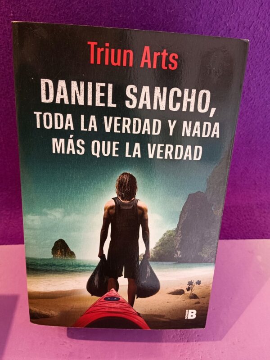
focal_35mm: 26
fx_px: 270
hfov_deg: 53.1
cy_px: 180
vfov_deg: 67.3
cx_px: 135
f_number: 1.8
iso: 799
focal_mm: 3.96
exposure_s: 1/50
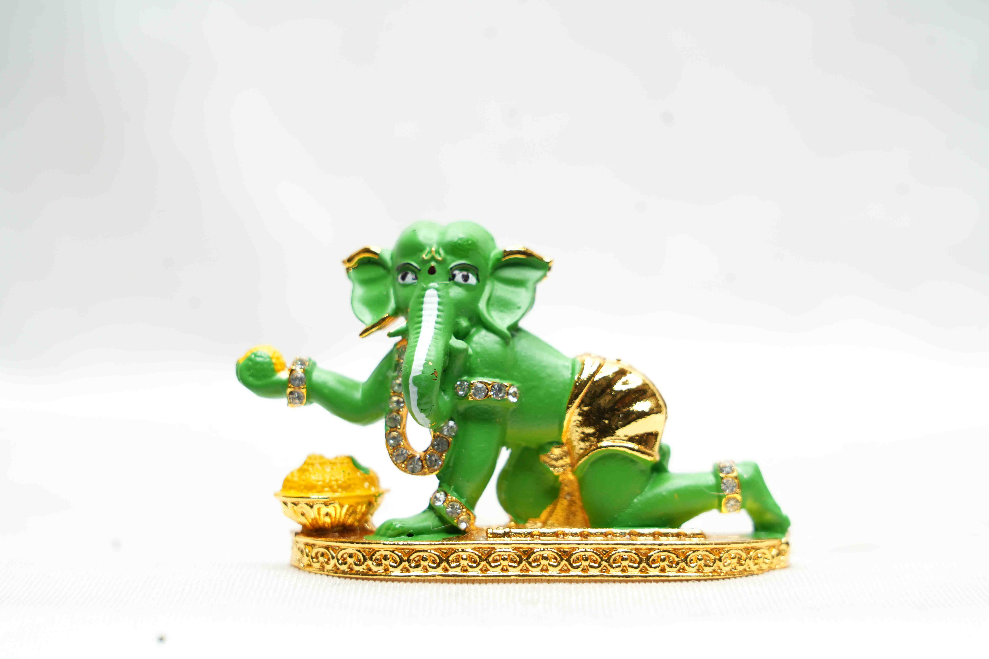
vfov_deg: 13.0
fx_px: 2884
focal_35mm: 105
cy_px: 330
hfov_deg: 19.5
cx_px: 494
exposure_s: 1/50
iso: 640
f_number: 7.1
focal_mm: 105
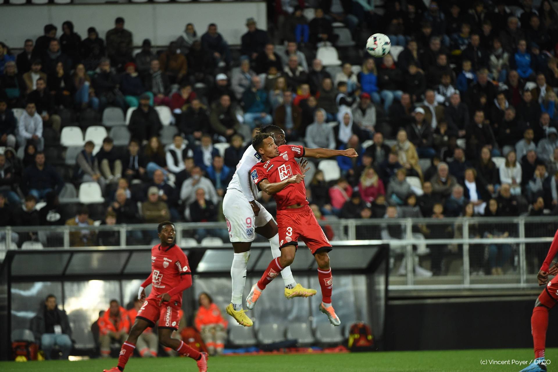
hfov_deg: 8.6
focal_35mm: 240
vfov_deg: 5.7
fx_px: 3718
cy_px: 186
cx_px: 279
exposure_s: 1/640
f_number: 4
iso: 4000
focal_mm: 240
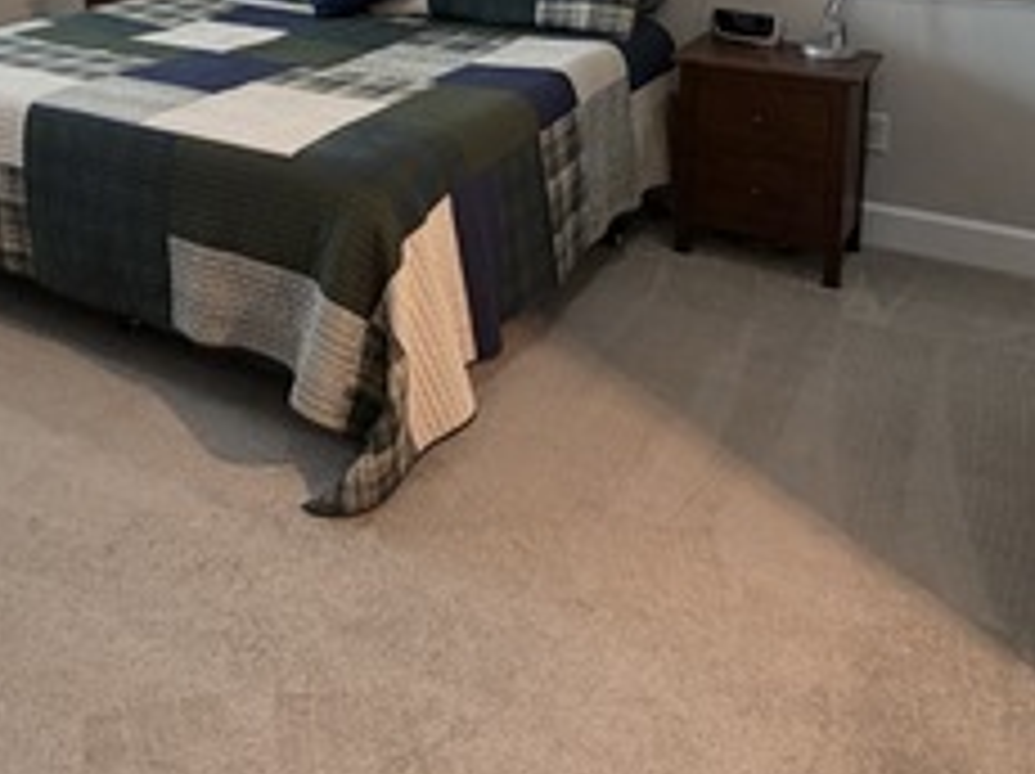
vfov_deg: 32.7
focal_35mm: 39
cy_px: -58
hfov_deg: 46.1
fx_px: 1165
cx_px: 248
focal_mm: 2.22
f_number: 2.2
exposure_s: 1/120
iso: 200
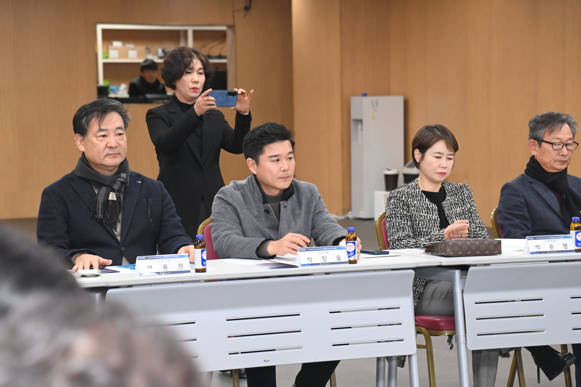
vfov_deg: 11.4
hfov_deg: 17.1
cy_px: 194
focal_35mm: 120
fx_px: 1937
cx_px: 290
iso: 3200
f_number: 6.3
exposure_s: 1/250
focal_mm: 120
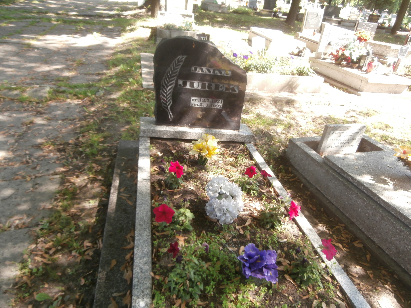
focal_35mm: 24
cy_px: 154
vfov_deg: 56.8
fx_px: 285
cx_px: 206
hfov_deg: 71.6
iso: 100
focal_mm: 4.2
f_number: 3
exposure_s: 1/80
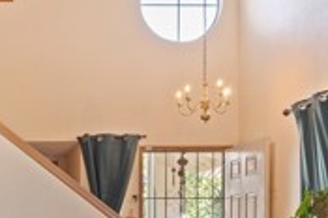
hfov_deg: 28.3
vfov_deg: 19.6
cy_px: 245
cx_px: -17
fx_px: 600
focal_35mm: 66
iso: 250
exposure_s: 1/1.25
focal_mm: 18
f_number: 8
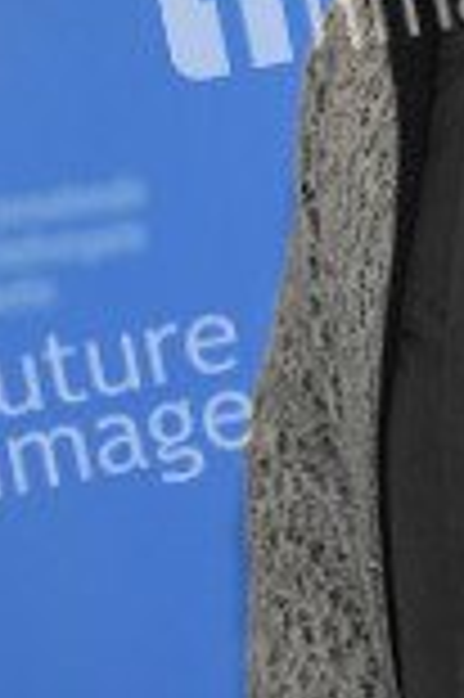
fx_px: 6743
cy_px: 198
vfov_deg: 5.9
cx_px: 514
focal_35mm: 348
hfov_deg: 3.9
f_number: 3.5
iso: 800
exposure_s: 1/400
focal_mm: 135
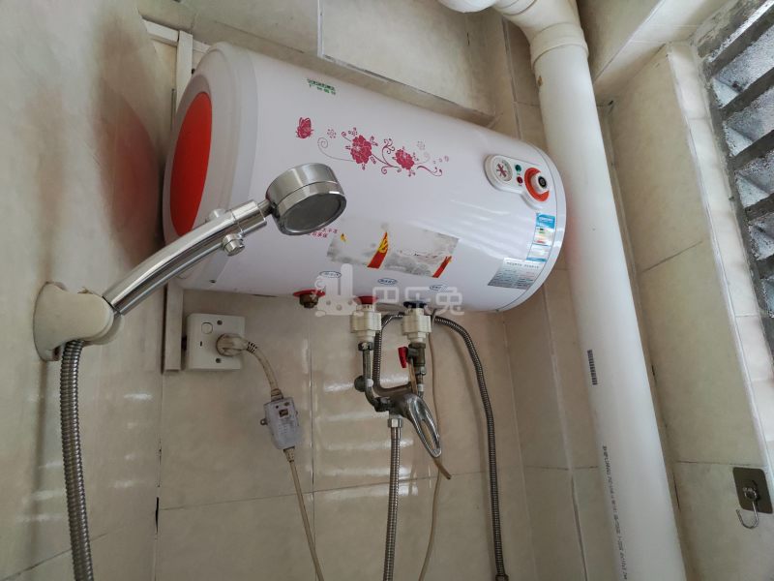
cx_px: 387
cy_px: 290
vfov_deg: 35.1
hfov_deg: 45.8
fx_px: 917
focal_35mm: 41
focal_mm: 5.59
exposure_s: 1/33
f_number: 1.88
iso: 1416
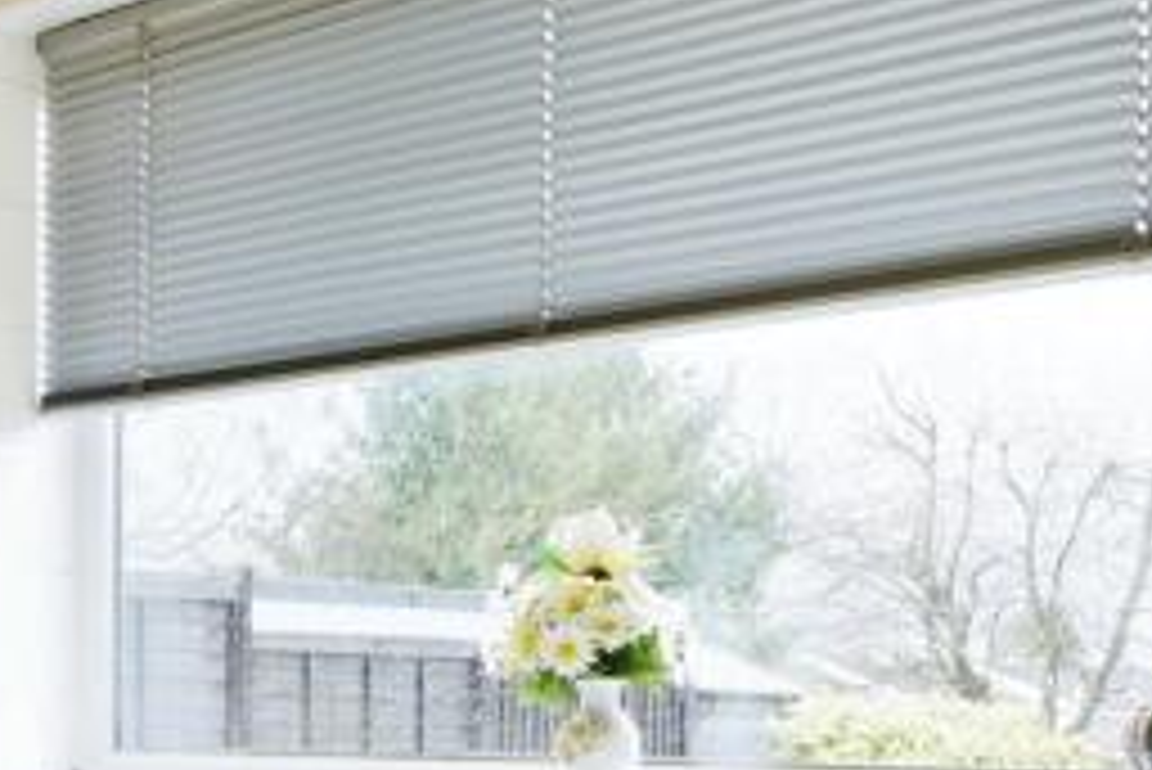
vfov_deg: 20.5
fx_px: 2049
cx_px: -504
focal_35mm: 64
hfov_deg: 25.1
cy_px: 781
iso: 1000
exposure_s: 1/50
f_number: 11
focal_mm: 16
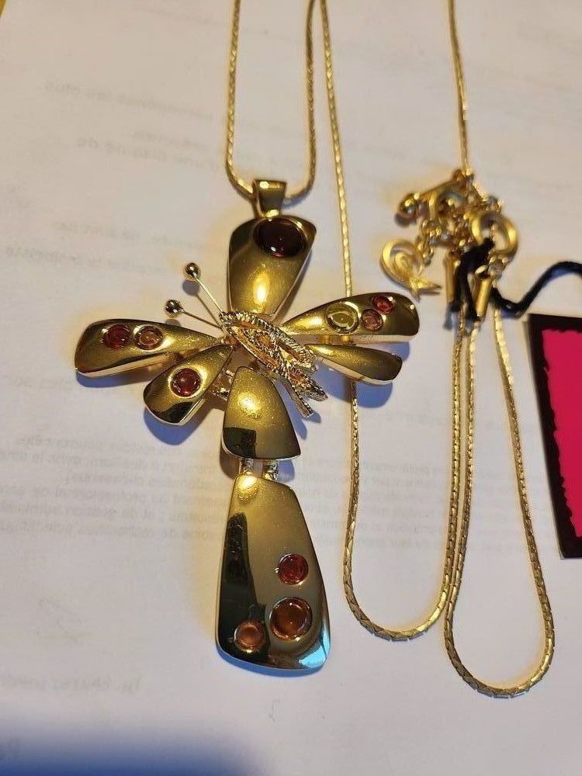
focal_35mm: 23
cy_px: 388
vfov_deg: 73.9
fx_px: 516
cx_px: 291
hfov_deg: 58.9
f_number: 1.8
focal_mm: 5.4
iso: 320
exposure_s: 1/100
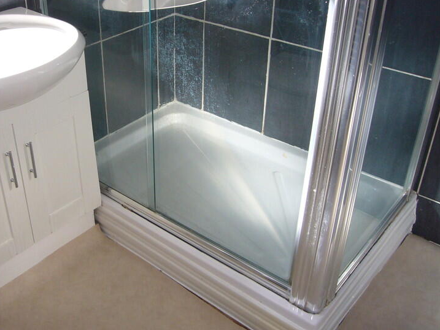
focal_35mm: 40
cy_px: 119
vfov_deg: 35.7
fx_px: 509
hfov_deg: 45.7
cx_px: 131
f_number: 2.8
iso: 100
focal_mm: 4.6
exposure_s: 1/30
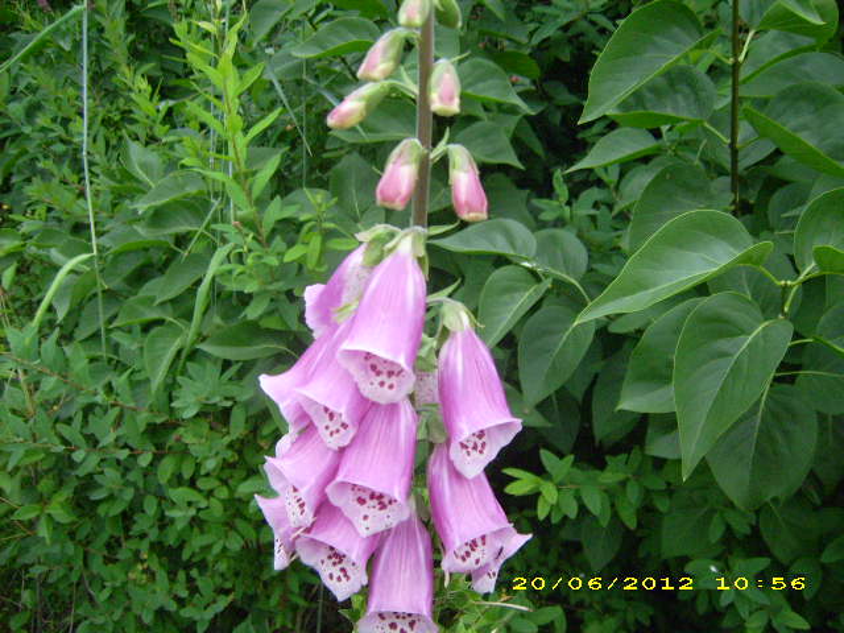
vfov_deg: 40.7
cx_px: 422
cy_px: 316
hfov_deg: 52.6
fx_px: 853
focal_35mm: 35
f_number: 2.8
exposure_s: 1/385
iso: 200
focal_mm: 5.95
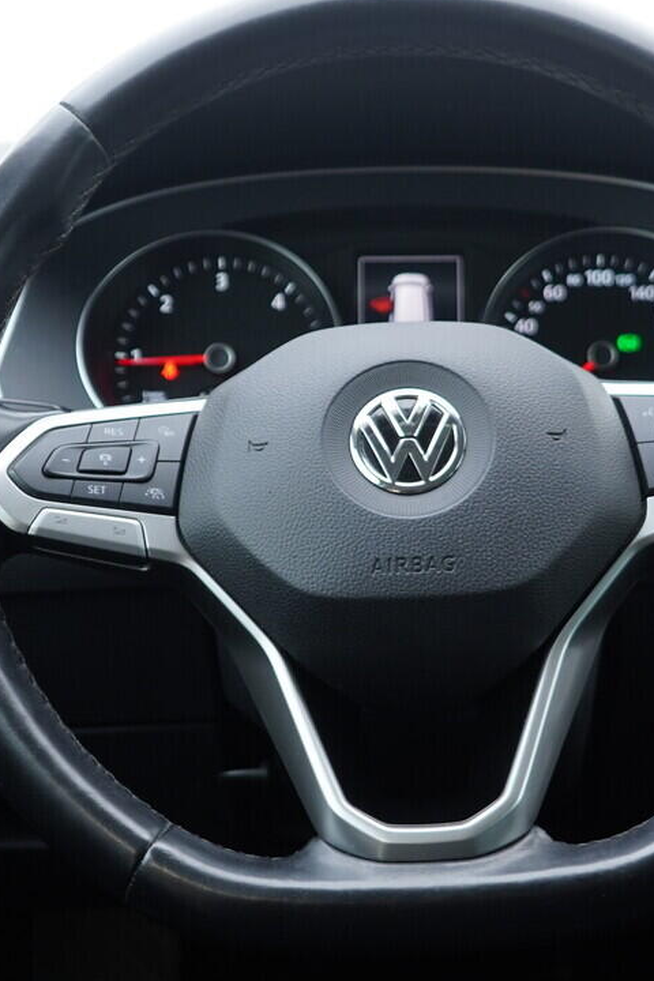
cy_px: 515
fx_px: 1962
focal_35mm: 72
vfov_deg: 28.1
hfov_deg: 18.9
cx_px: 398
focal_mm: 24
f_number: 2.8
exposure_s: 1/40
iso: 200
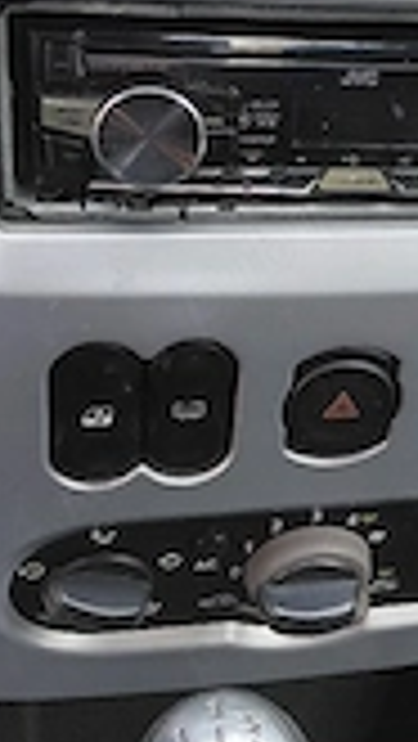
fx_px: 1298
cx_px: 414
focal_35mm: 66
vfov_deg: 31.7
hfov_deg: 17.9
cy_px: 270
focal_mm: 4.69
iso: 50
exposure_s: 1/125
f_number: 1.8
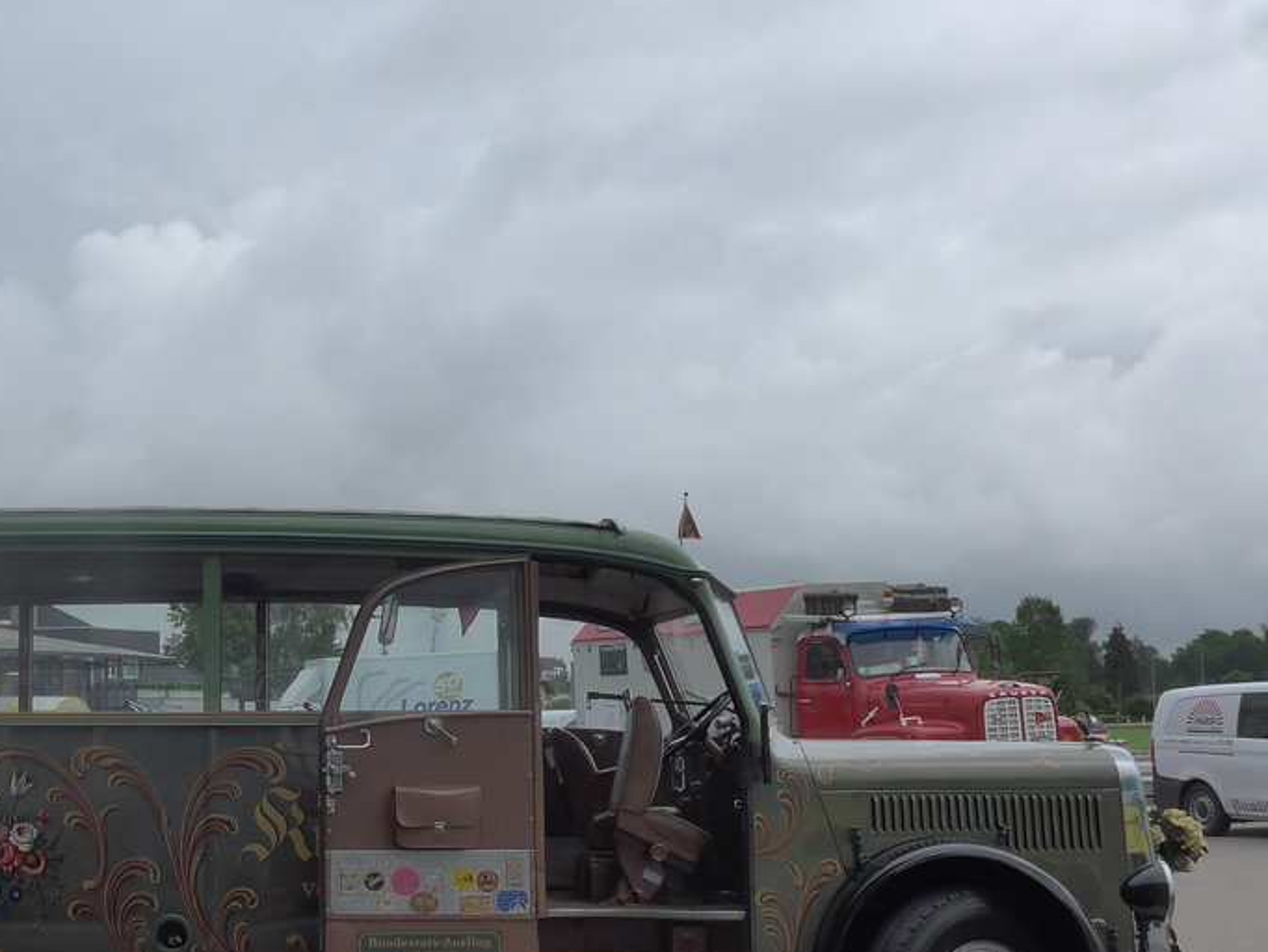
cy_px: 537
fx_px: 1869
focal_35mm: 51
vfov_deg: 28.5
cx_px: 182
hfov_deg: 35.7
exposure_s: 1/640
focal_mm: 6
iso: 160
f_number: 5
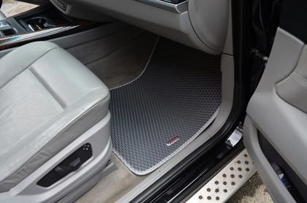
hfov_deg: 53.2
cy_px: 102
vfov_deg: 36.7
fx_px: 306
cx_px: 154
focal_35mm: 36
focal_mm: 24
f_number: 5.6
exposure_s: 1/60
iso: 180
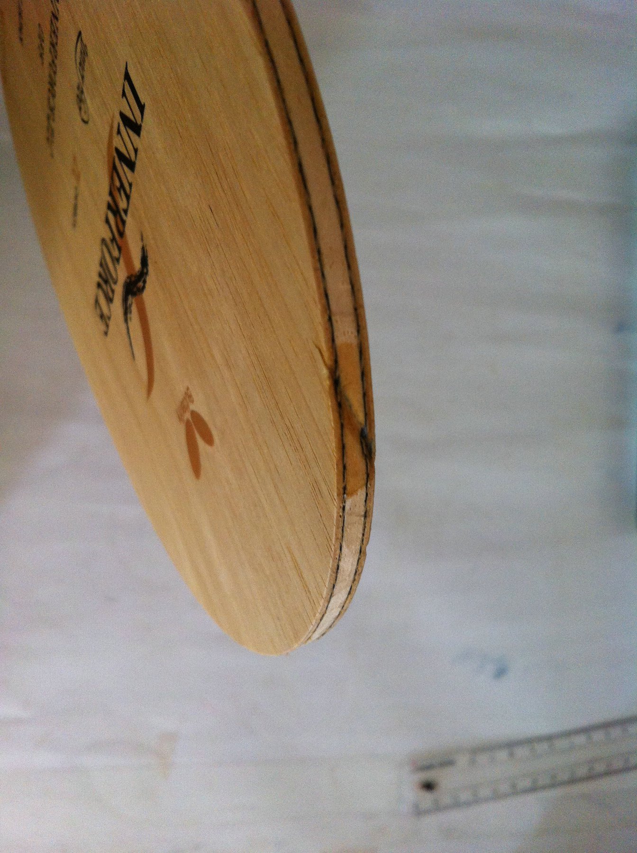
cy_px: 426
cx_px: 318
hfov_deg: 40.6
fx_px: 861
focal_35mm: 35
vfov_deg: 52.7
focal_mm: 3.85
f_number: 2.8
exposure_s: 1/15
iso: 125
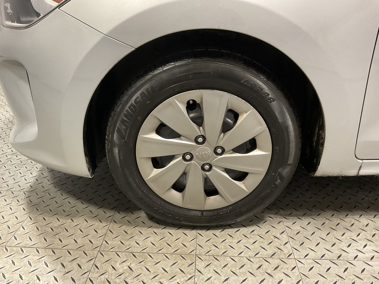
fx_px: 318
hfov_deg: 61.7
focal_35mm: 29
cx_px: 190
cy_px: 142
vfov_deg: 48.2
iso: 125
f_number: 1.8
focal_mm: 3
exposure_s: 1/60
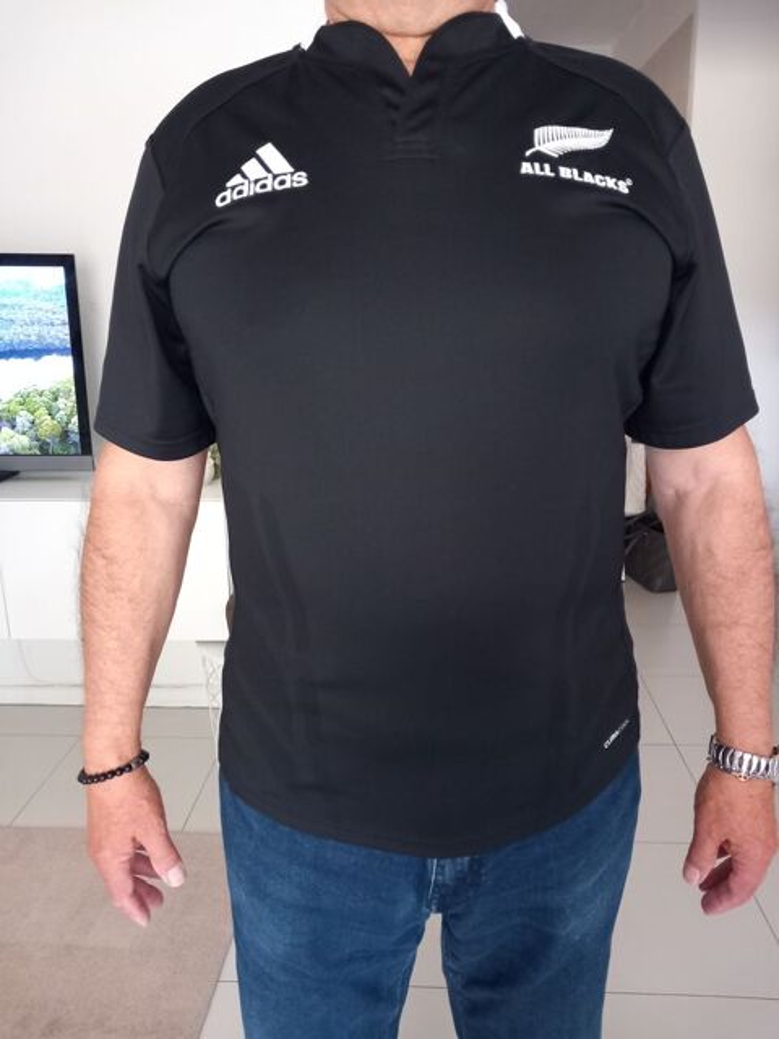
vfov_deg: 65.3
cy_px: 520
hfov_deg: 51.4
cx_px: 390
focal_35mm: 27
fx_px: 810
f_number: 1.8
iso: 500
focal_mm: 4
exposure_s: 1/20
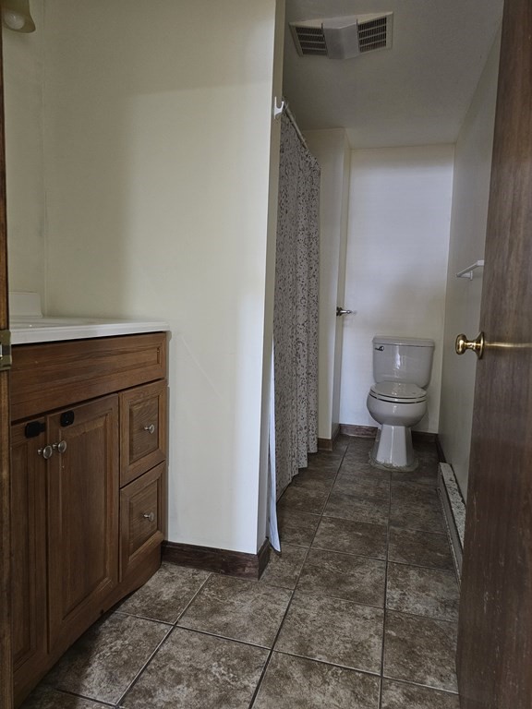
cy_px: 354
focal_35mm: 23
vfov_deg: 73.9
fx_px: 471
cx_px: 266
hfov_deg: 58.9
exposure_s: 1/30
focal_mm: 6.3
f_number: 1.7
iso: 640
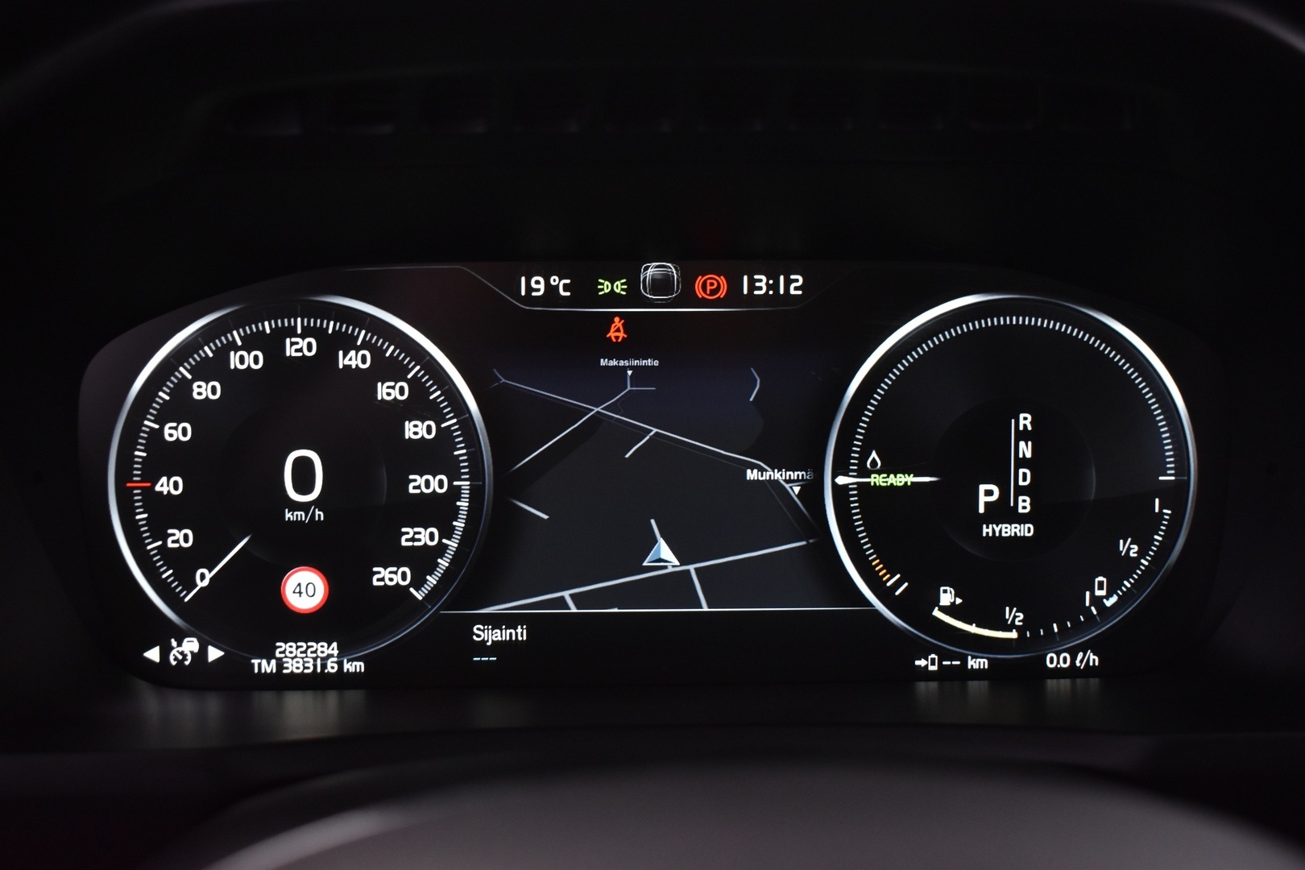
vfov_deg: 26.5
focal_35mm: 51
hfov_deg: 38.9
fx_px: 1849
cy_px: 435
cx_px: 652
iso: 1250
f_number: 5
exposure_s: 1/20
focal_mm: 34
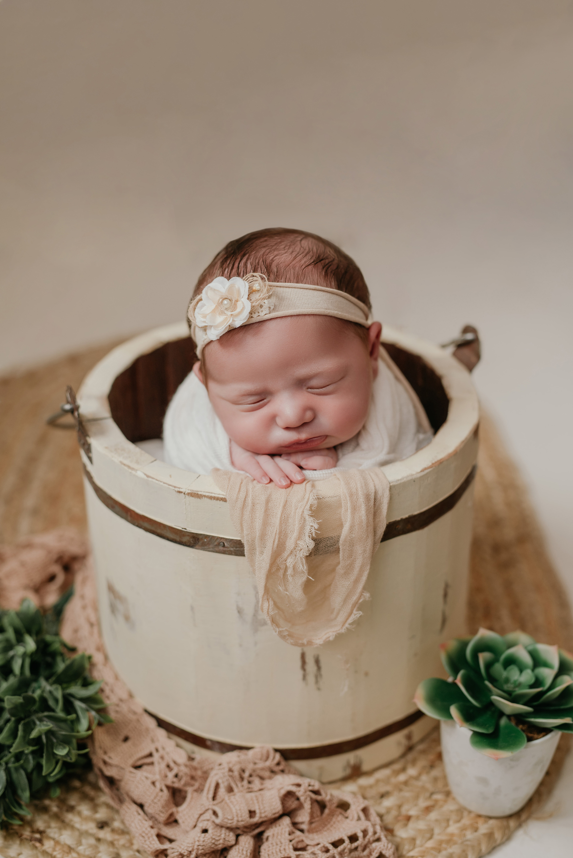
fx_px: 1193
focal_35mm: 50
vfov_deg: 39.6
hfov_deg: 27.0
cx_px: 286
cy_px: 429
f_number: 2.8
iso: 250
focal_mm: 50
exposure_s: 1/160
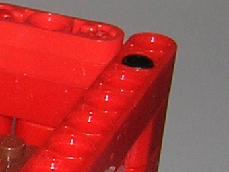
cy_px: 208
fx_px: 1680
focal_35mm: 254
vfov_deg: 5.8
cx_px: -362
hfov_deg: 7.2
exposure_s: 1/60.1
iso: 50
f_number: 4.9
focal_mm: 5.7
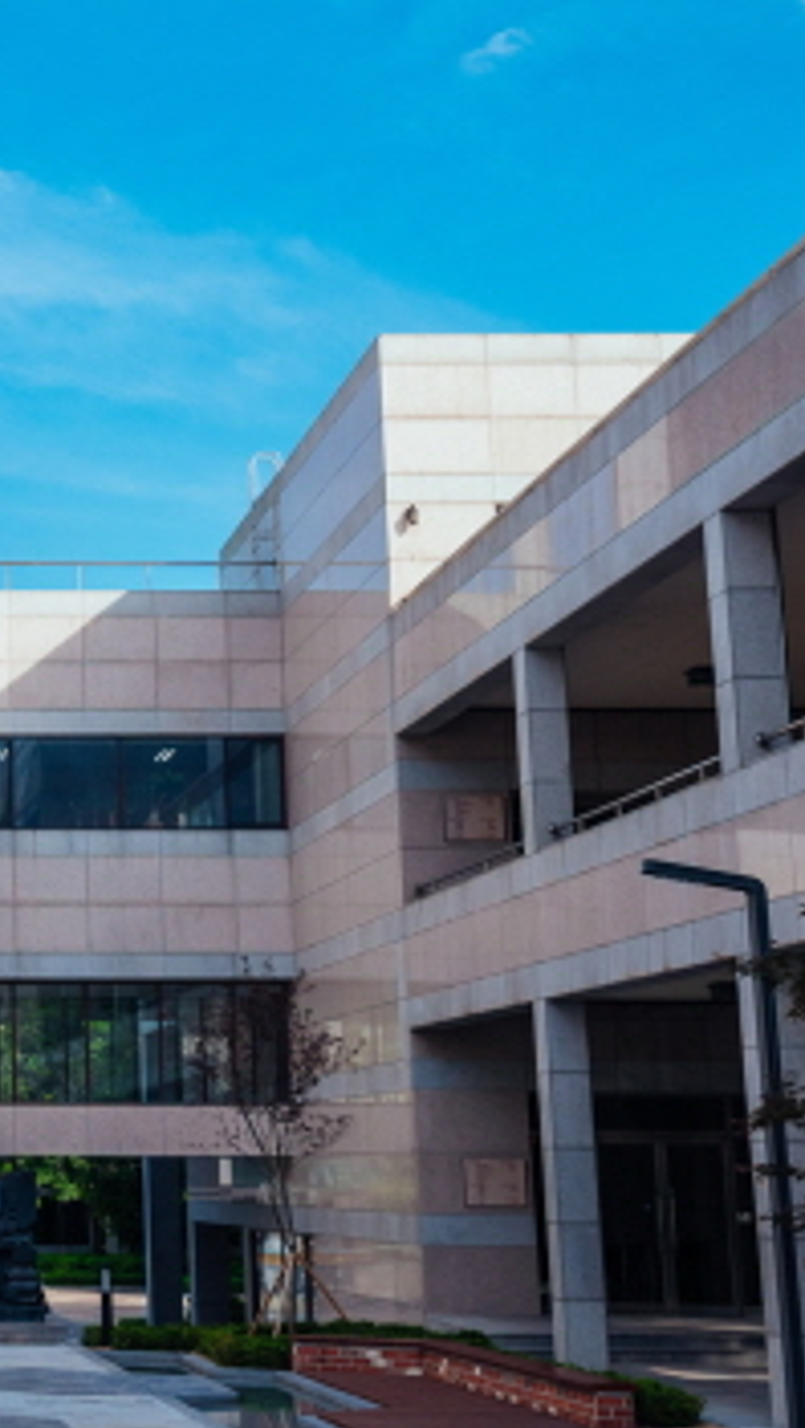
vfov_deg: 31.0
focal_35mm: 68
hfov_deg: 16.8
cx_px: -240
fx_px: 2575
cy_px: 702
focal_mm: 30
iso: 320
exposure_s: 1/2500
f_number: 4
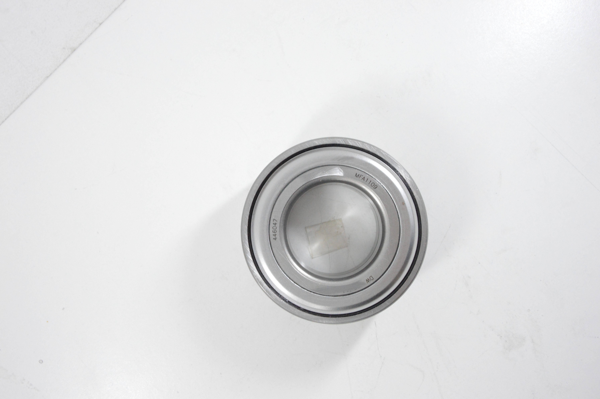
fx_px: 799
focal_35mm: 48
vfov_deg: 28.0
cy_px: 200
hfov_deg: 41.1
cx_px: 300
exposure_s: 1/100
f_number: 8
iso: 3200
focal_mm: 32
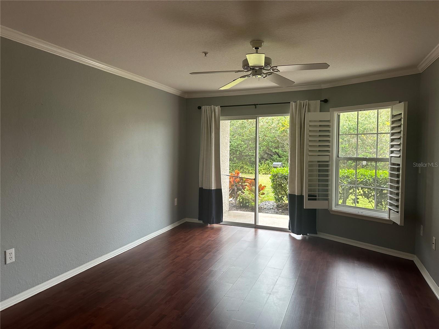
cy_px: 164
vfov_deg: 56.8
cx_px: 220
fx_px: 304
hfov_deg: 71.6
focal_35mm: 24
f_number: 1.78
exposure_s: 1/120
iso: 160
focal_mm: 6.86
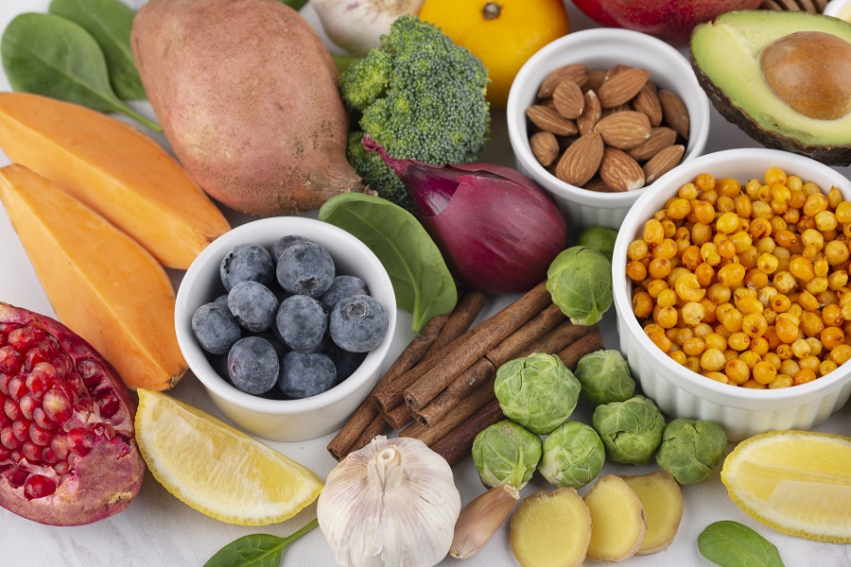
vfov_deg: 13.0
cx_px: 426
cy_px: 284
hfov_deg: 19.5
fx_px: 2482
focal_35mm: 105
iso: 100
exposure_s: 1/100
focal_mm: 105
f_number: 9
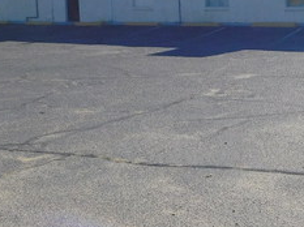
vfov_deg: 17.0
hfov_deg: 22.2
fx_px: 754
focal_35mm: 86
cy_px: 53
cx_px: 274
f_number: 6.2
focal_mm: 4.5
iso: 125
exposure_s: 1/640
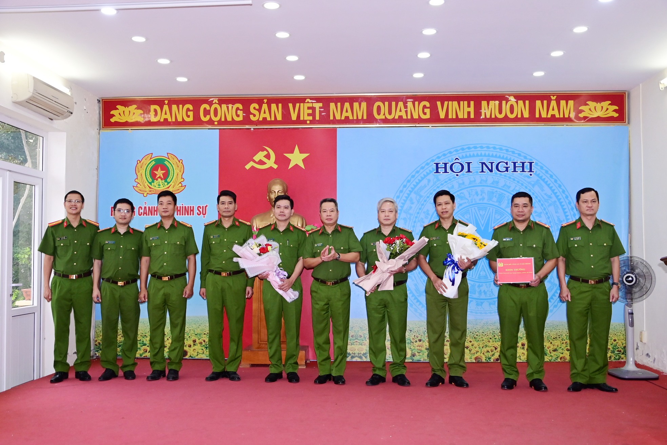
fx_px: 611
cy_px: 222
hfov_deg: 57.2
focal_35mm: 33
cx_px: 334
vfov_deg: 40.0
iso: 1600
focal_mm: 22
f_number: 5.6
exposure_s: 1/200
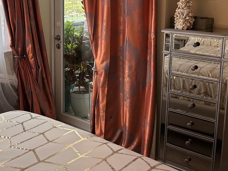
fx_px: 323
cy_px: 39
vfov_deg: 29.1
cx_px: 59
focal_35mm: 49
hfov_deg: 38.0
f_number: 1.78
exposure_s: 1/491
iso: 80
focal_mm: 6.86
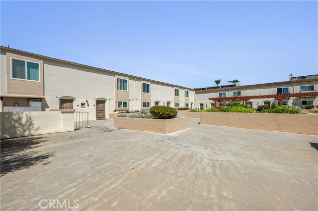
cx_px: 159
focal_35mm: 14
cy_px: 106
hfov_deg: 104.3
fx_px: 124
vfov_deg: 81.1
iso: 100
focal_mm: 14
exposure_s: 1/400
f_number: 10
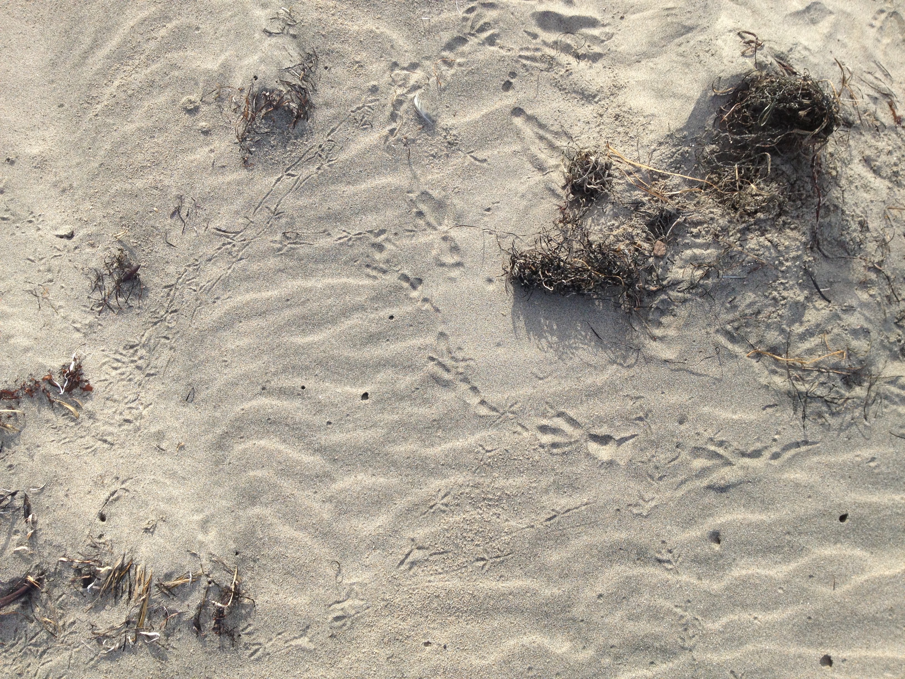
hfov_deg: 52.6
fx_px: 915
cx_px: 452
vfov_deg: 40.7
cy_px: 340
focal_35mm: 35
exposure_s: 1/849
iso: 50
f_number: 2.4
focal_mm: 4.28
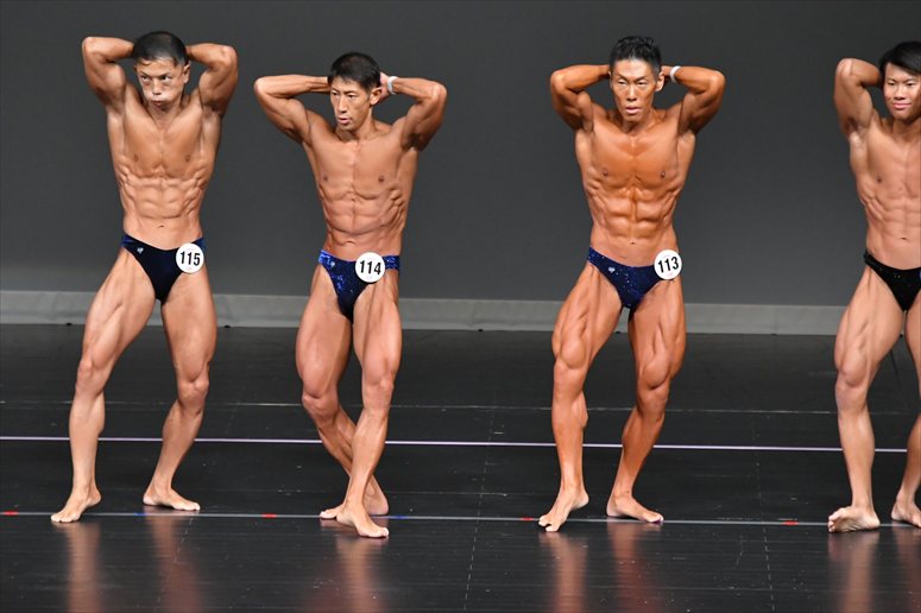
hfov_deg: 6.5
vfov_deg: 4.4
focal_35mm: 315
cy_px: 306
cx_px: 460
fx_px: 8055
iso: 4000
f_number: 5.6
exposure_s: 1/400
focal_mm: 210
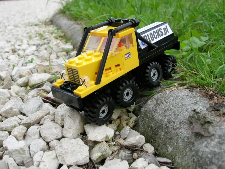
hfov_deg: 49.0
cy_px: 84
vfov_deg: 37.7
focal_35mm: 38
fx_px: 247
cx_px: 112
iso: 64
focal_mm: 7.8
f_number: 4.8
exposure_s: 1/44.3
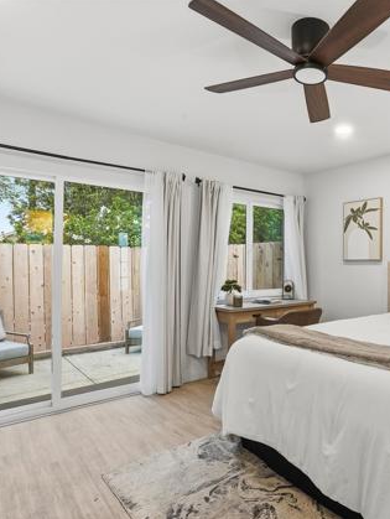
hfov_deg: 53.9
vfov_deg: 74.2
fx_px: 343
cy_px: 261
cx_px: 328
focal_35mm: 23
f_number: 11
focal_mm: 15.6
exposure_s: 1/50
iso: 125
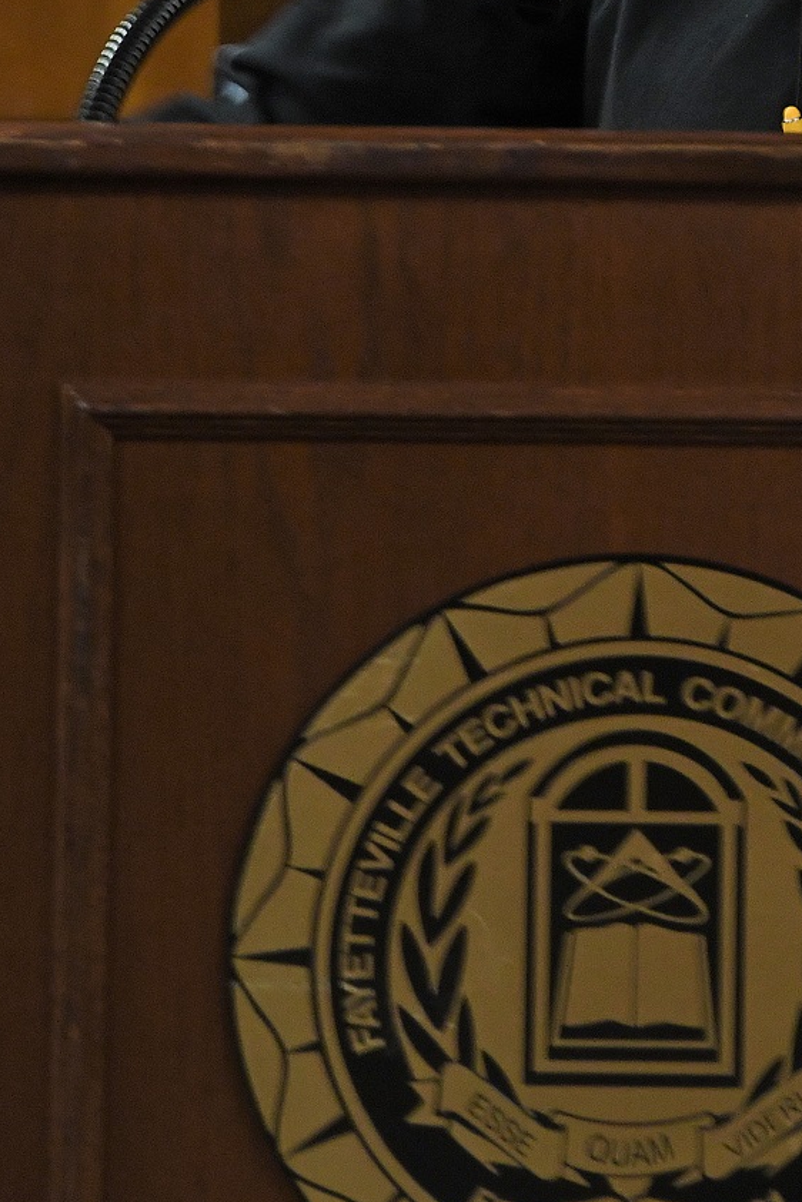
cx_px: 869
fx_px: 16226
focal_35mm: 486
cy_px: 118
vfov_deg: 4.2
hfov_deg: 2.8
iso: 2000
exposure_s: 1/40
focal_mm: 140
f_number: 9
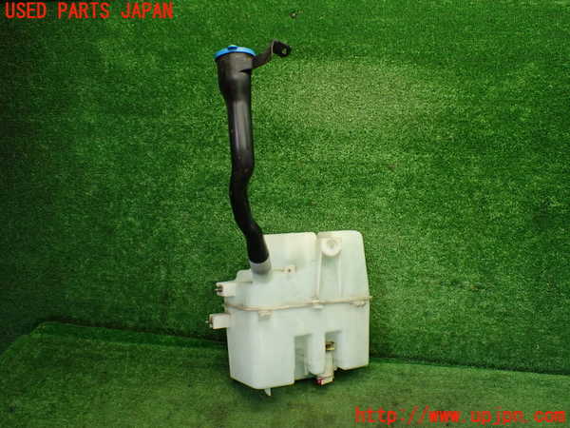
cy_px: 214
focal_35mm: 30
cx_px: 285
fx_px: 494
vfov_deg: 46.8
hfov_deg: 60.0
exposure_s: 1/125
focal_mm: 5.4
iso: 400
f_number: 2.3
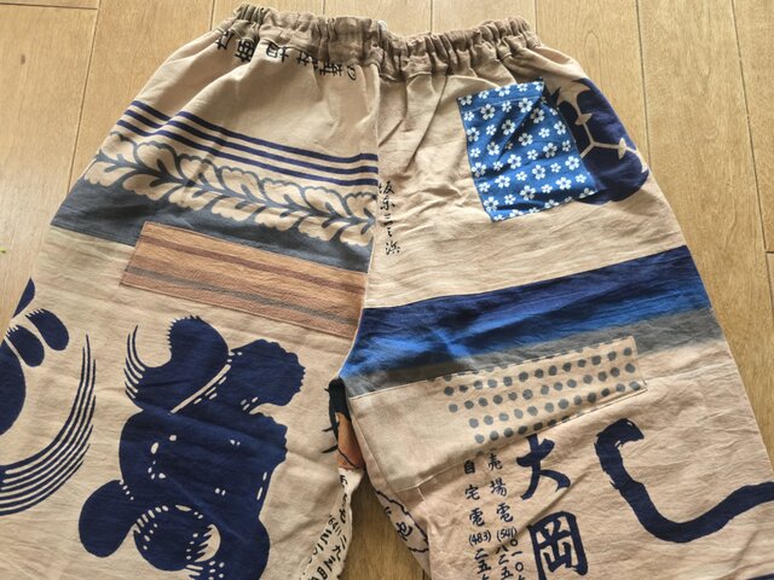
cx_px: 387
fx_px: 514
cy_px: 290
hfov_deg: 73.9
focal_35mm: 23
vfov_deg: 58.9
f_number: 1.7
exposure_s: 1/100
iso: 500
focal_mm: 6.3
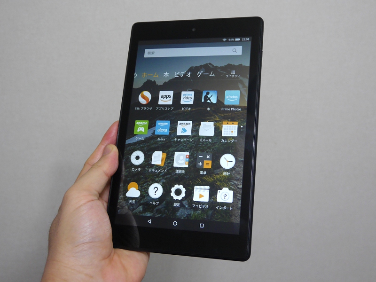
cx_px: 188
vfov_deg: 37.7
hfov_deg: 49.0
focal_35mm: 38
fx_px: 413
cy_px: 141
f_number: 4.3
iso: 800
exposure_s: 1/60
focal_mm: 19
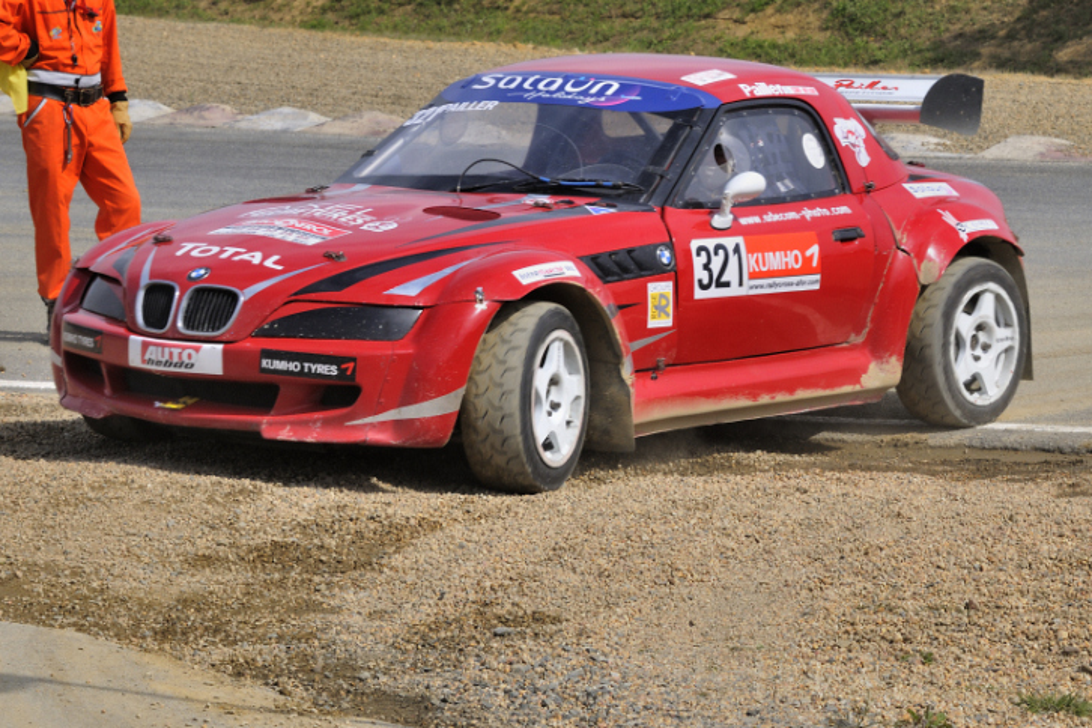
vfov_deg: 11.1
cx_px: 546
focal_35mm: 123
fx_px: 3731
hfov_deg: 16.7
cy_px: 364
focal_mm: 82
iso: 200
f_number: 9
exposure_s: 1/320
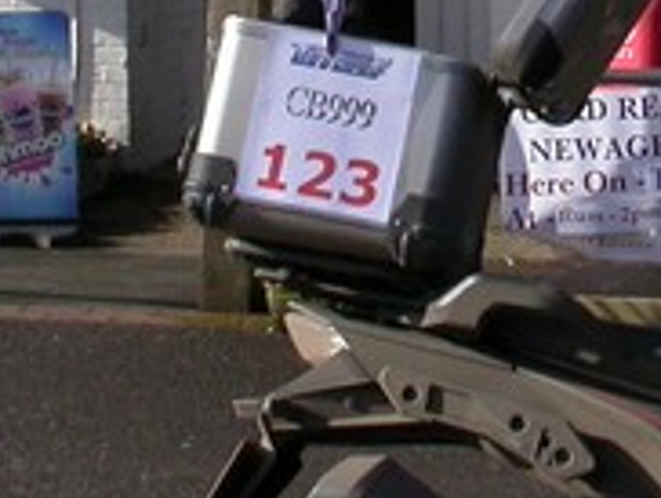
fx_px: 3193
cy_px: -262
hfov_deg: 11.7
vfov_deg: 8.7
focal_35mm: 167
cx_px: 581
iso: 100
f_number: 7.5
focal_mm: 7.85
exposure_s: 1/365
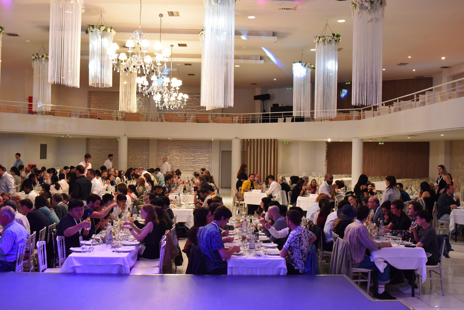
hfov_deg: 54.4
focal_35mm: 35
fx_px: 451
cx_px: 232
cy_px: 155
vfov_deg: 37.9
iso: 6400
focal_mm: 35
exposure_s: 1/100
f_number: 5
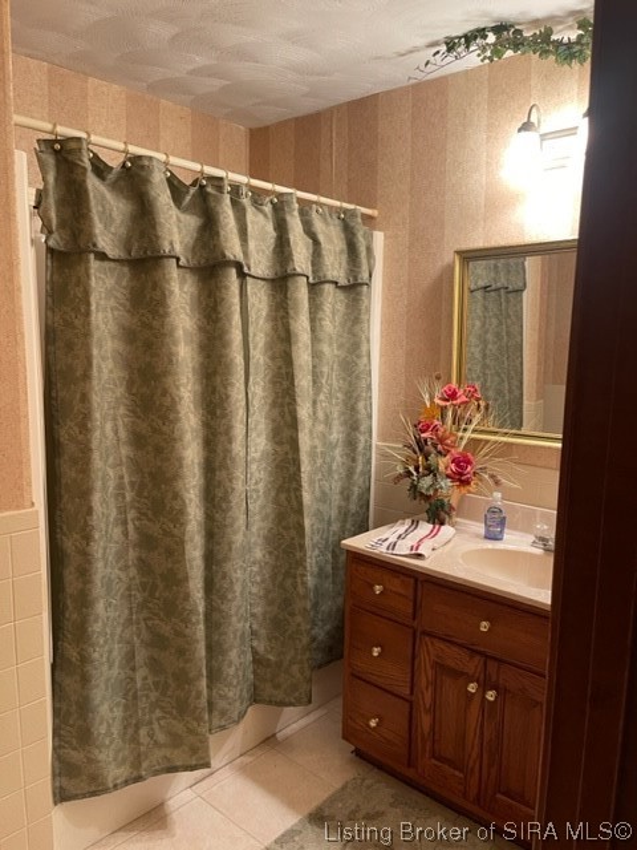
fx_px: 638
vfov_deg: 67.3
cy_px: 425
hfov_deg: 53.1
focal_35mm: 26
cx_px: 318
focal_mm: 5.1
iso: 200
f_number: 1.6
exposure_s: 1/60
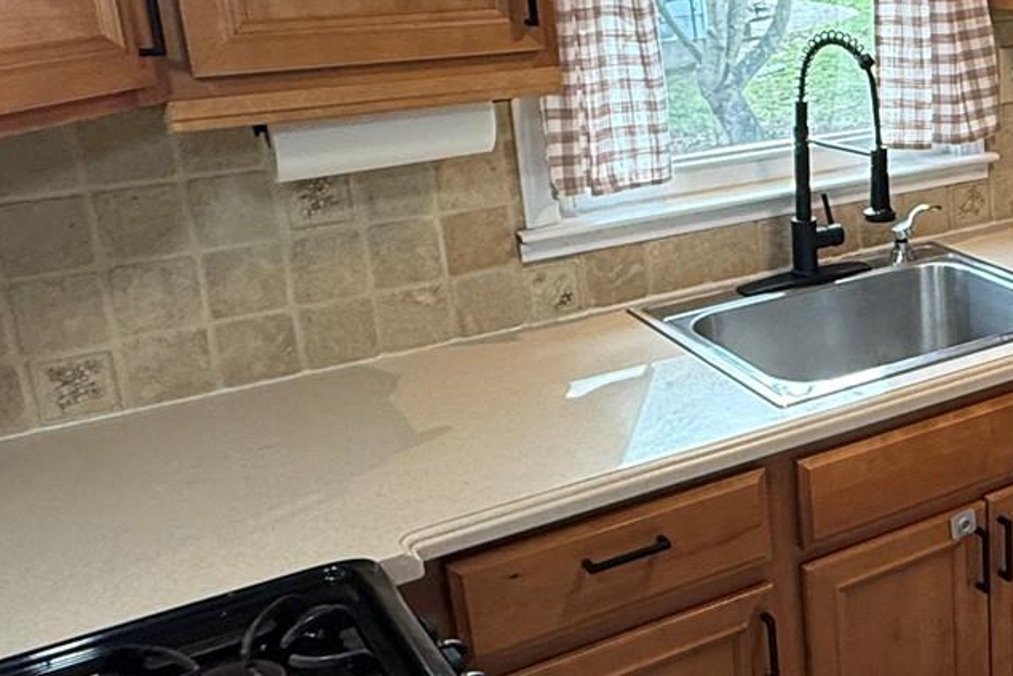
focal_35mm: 47
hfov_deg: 36.2
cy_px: 241
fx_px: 1323
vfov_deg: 28.5
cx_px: 1085
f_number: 2.2
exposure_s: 1/120
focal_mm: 2.22
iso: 200
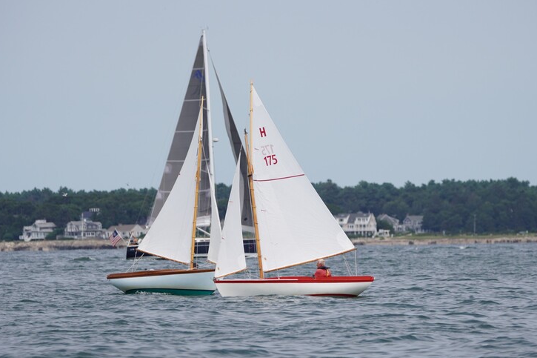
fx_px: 7456
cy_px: 185
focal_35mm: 500
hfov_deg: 4.1
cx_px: 281
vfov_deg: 2.7
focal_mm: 302
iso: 200
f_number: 5.6
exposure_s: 1/1250
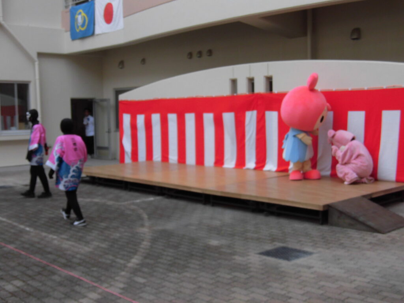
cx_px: 202
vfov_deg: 28.6
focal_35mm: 51
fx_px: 595
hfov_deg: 37.5
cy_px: 152
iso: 100
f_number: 4
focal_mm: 9.16
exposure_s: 1/200
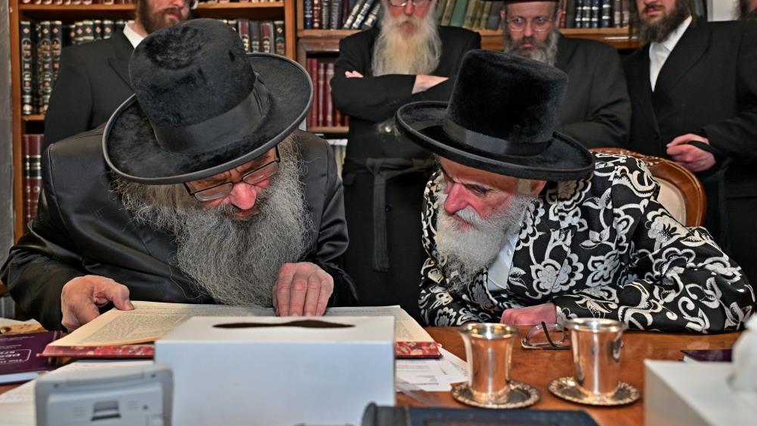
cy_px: 193
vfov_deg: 36.1
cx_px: 375
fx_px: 653
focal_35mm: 33
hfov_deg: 60.2
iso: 800
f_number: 4
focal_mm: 30.5
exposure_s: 1/160
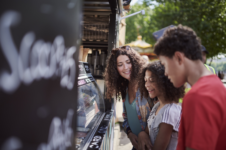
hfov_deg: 54.4
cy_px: 75
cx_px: 113
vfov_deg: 37.9
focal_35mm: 35
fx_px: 220
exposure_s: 1/1250
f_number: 1.4
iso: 125
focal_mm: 35
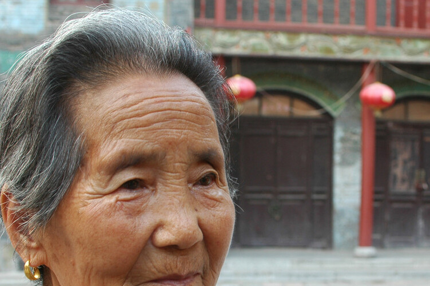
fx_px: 800
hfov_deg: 30.0
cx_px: 270
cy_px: 226
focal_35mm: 67
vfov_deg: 20.1
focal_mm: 28
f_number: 6.3
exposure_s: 1/13
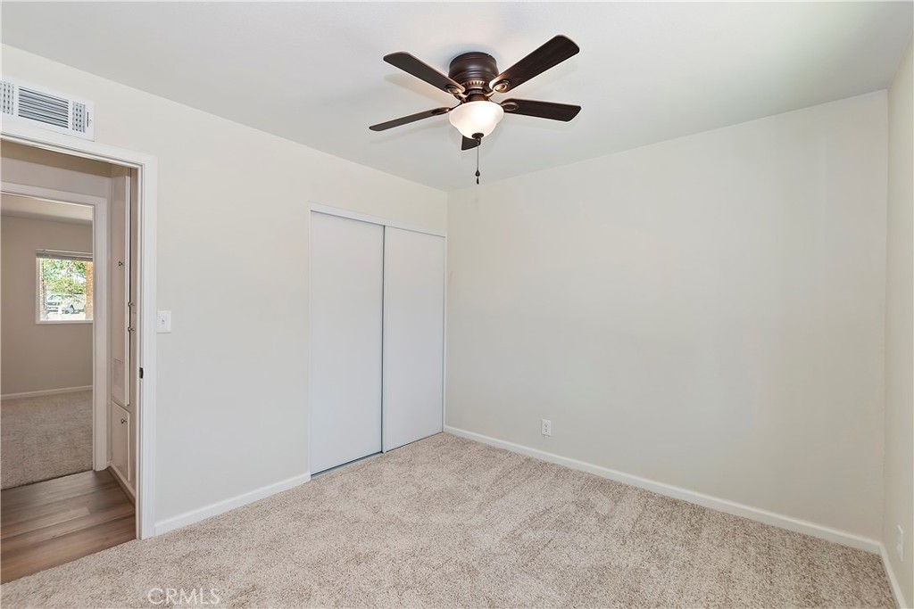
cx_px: 457
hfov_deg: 100.4
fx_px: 381
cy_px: 304
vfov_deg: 77.3
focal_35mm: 15
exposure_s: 1/30
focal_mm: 10
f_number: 8
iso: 160
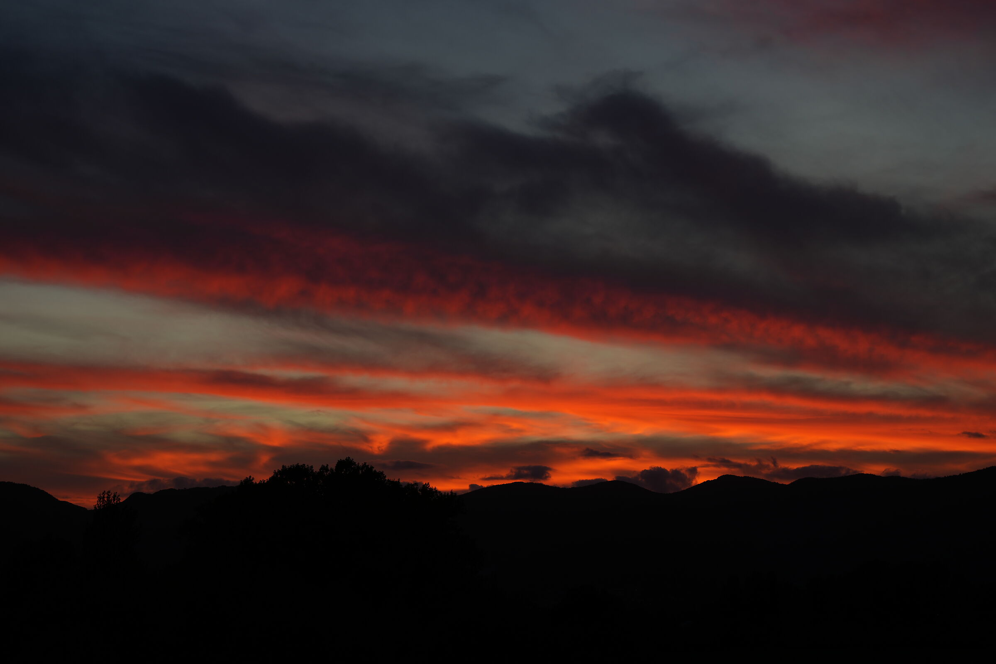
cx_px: 498
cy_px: 332
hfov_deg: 28.8
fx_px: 1937
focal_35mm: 70
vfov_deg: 19.5
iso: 100
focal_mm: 70
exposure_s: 1/13
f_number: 10
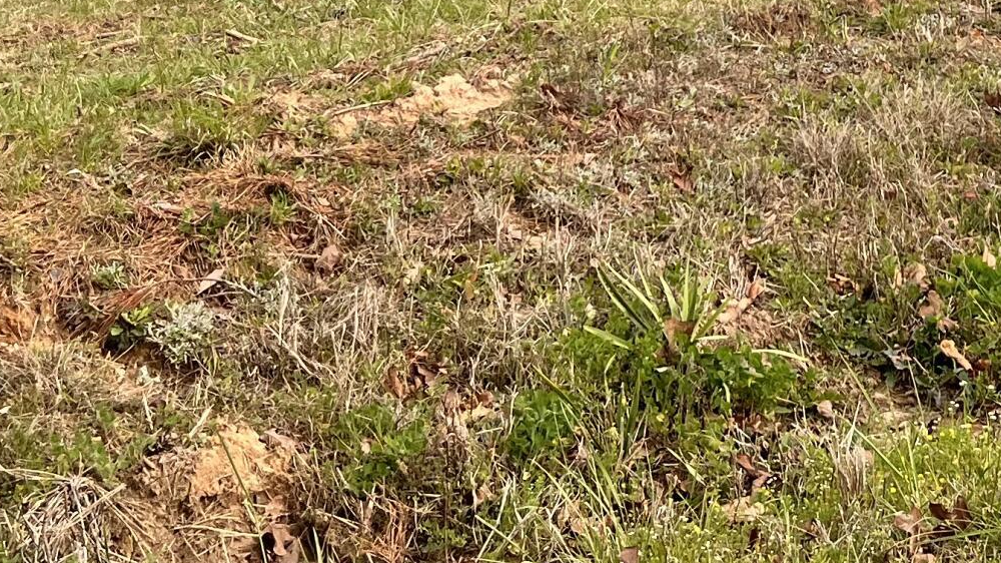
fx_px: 2256
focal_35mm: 85
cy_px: -403
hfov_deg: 24.2
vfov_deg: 13.0
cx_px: 928
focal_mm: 5.1
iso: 50
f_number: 1.6
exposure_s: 1/3521
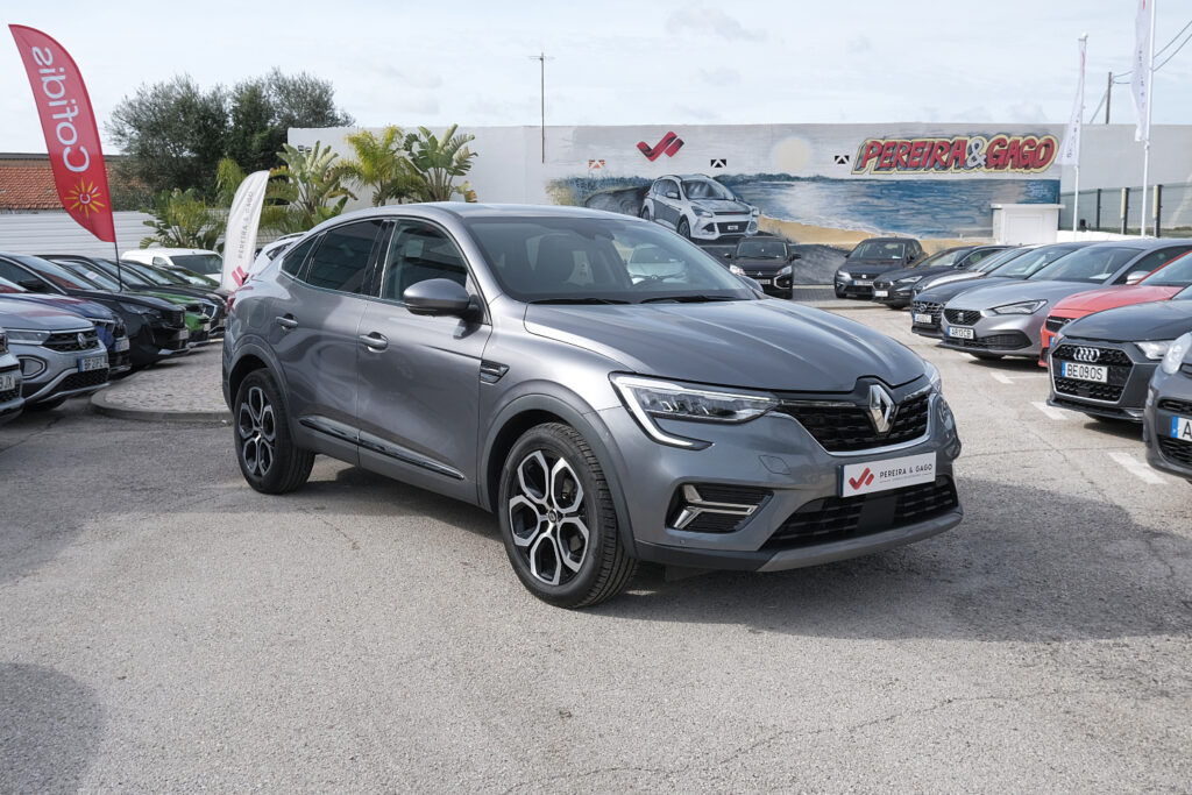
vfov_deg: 42.3
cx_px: 596
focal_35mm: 31
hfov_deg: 60.3
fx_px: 1027
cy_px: 398
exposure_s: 1/160
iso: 160
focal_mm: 20.9
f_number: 9
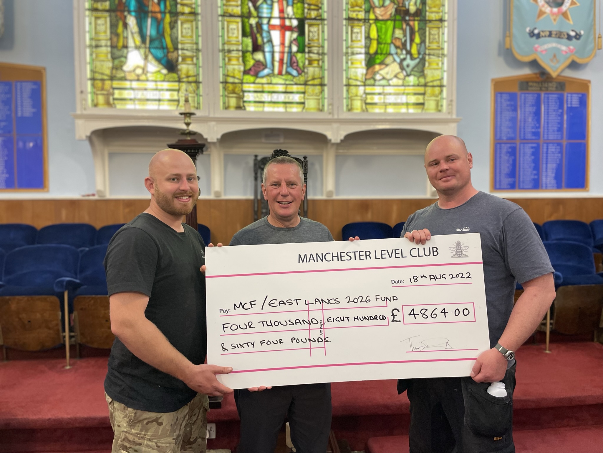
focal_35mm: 26
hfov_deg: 67.3
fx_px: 453
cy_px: 226
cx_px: 302
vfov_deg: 53.1
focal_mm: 4.2
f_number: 1.6
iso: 160
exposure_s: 1/50
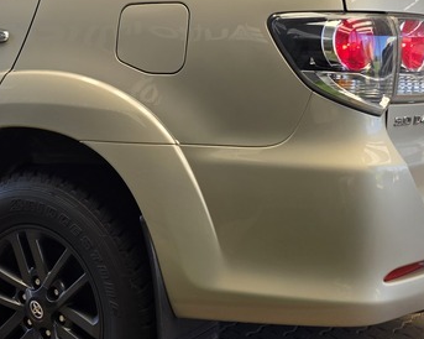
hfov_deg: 27.9
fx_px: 840
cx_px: 99
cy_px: 51
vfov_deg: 22.4
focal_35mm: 67
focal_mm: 6.25
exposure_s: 1/359
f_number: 1.7
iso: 50
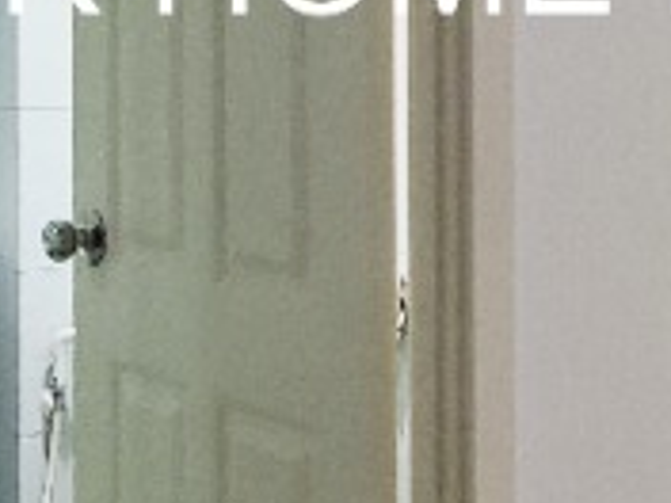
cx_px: 503
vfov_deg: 19.3
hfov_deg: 26.0
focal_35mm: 74
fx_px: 1434
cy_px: 4
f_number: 2.2
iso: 640
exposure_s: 1/33
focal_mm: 1.8
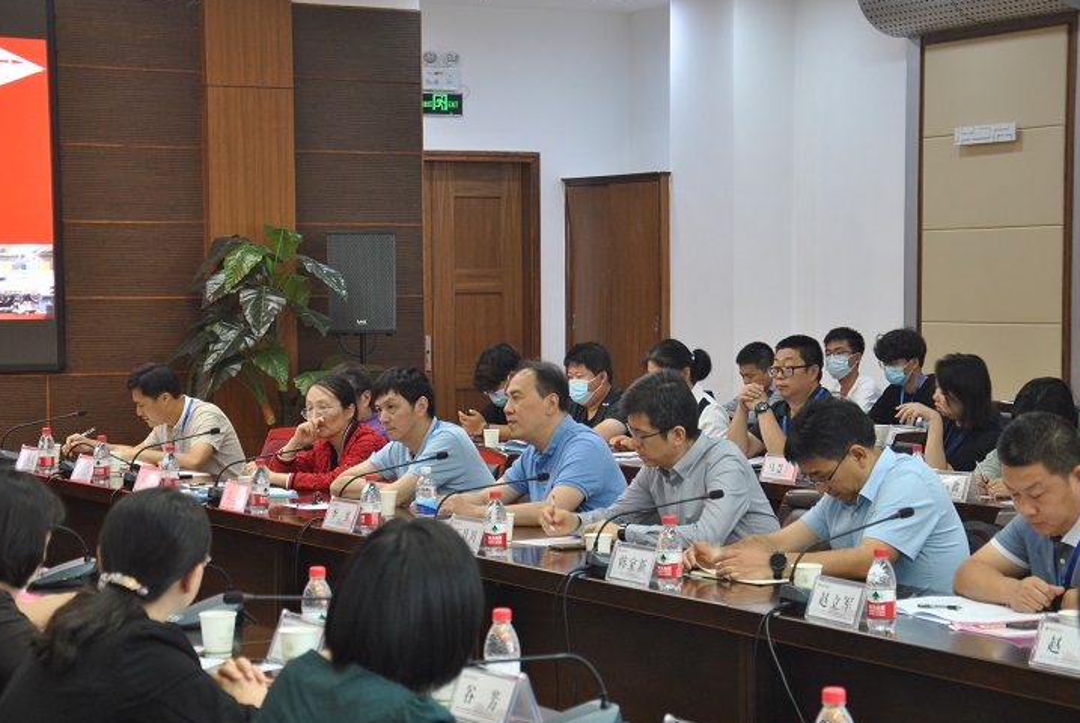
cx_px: 565
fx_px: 2613
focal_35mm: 87
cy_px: 395
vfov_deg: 15.8
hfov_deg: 23.3
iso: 400
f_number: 5
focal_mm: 52
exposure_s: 1/20
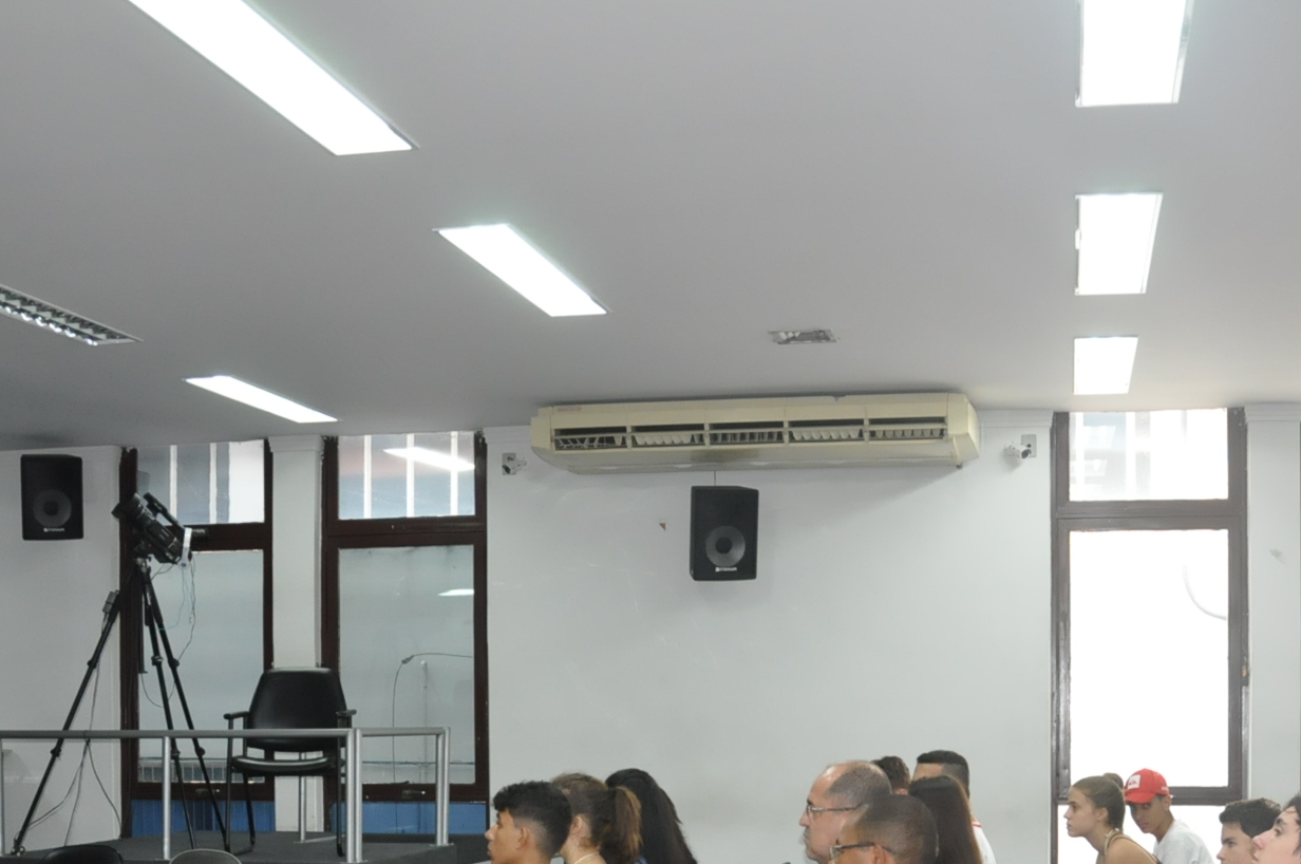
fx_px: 1696
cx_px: 758
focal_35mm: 47
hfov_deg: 41.8
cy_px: 741
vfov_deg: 27.7
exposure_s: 1/200
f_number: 5.6
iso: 2000
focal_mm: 18
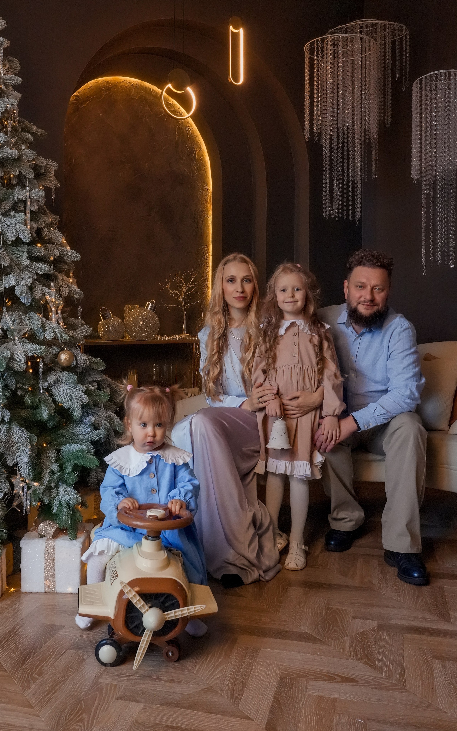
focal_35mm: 29
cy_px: 364
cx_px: 224
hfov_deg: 43.1
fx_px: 578
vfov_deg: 64.6
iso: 8000
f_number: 10
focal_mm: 28
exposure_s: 1/250
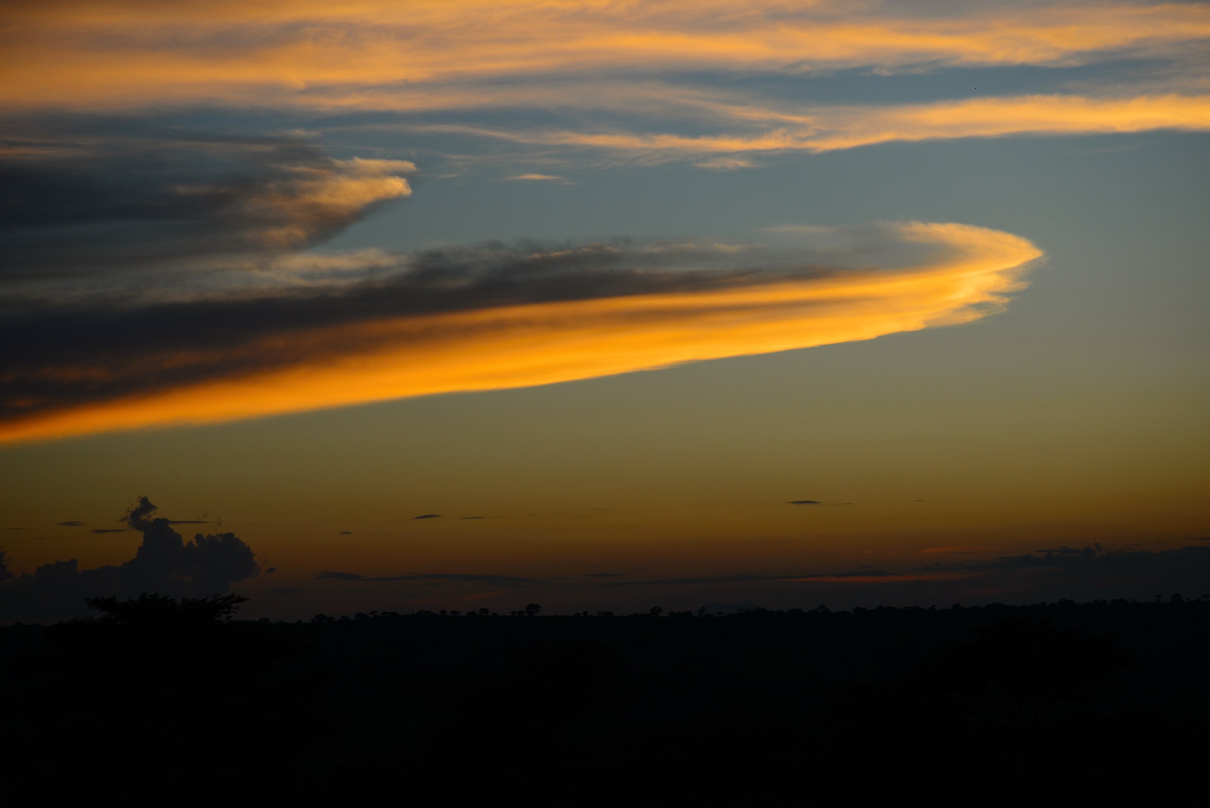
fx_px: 2858
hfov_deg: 23.9
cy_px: 404
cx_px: 605
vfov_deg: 16.1
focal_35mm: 85
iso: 200
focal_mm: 85
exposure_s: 1/2000
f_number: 3.3
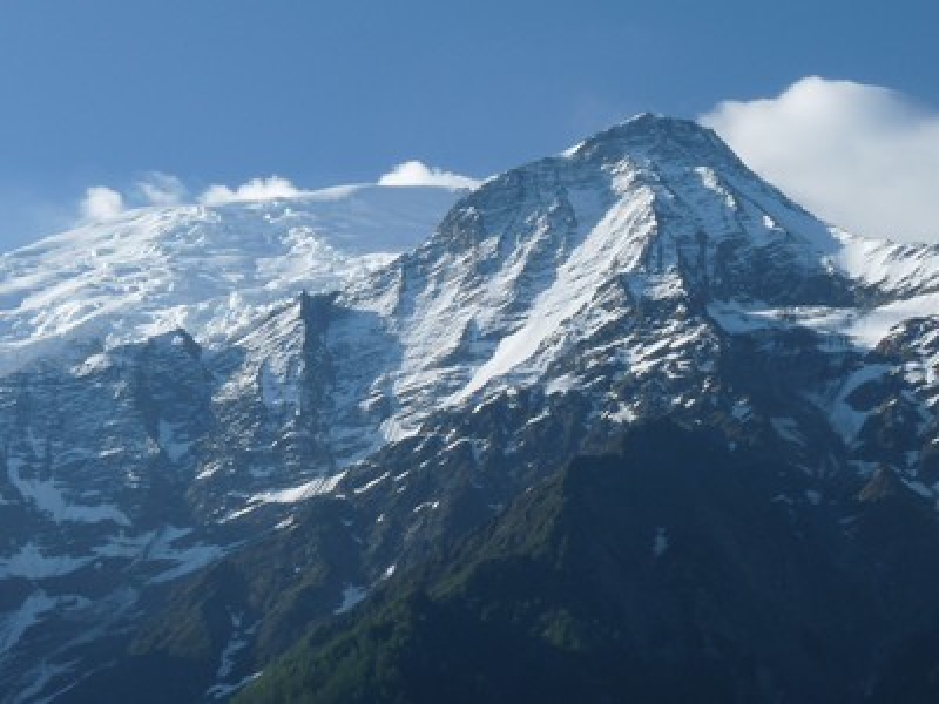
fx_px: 2984
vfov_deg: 13.5
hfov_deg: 17.9
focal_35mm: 110
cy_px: 352
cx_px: 470
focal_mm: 13.8
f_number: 6.3
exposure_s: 1/500
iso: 100
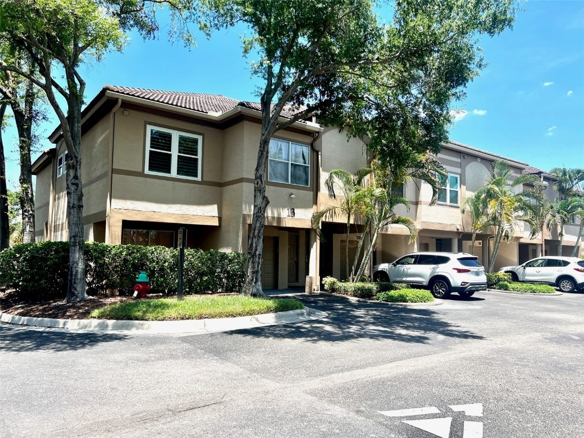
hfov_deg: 67.3
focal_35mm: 26
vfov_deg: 53.1
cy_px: 219
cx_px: 292
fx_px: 439
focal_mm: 5.7
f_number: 1.5
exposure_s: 1/1779
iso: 50
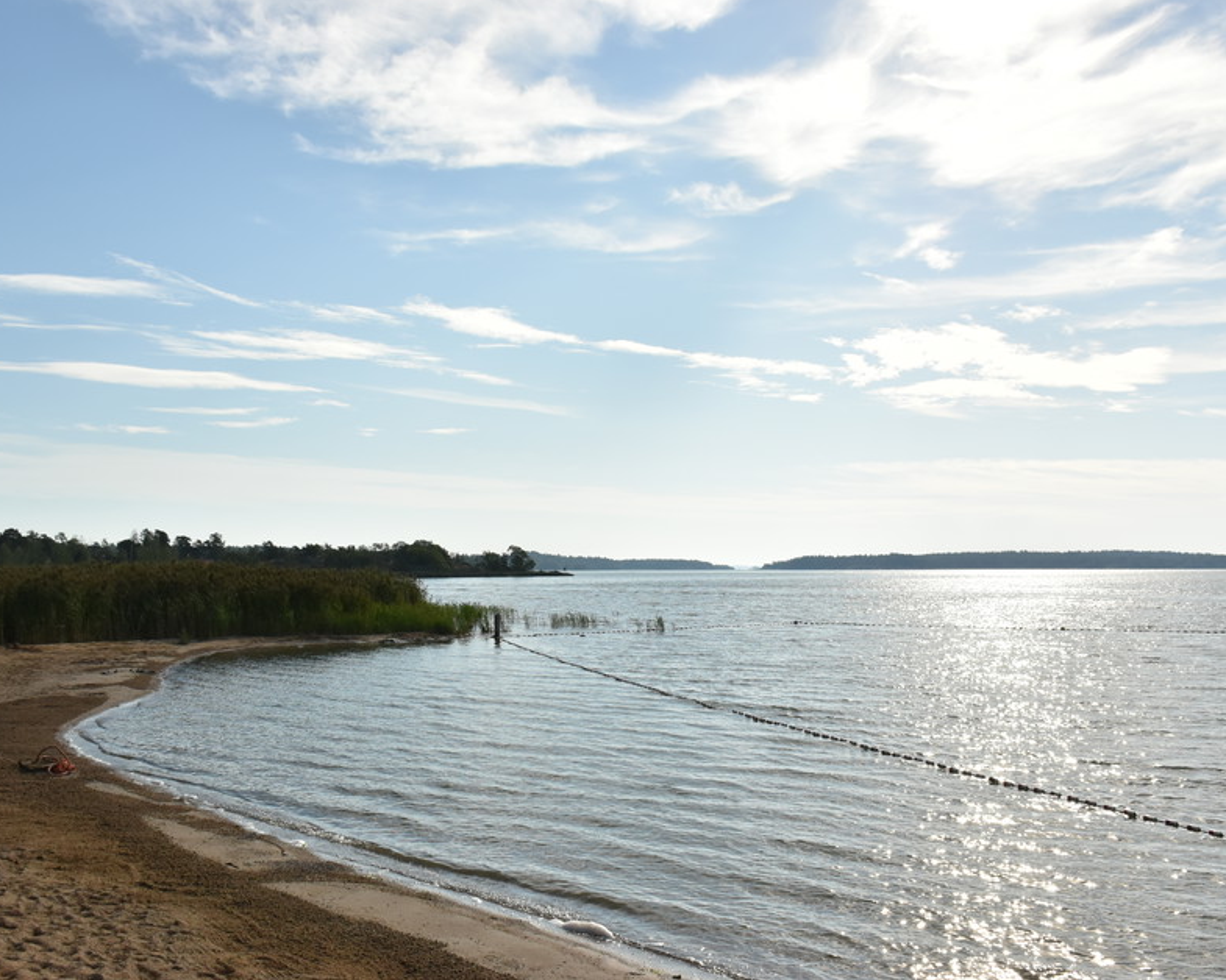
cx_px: 553
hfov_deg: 57.1
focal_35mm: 31
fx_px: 1125
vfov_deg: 47.1
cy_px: 493
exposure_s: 1/2500
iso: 500
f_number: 7.1
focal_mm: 18
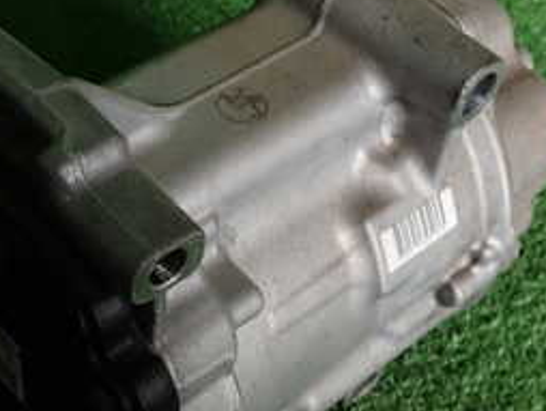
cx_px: 213
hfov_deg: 32.6
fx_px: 931
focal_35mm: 59
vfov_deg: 24.7
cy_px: 278
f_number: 2.8
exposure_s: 1/100
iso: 100
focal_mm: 4.5
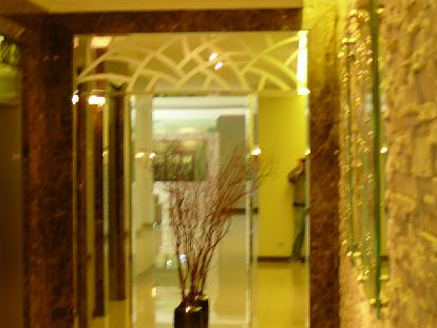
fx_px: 1074
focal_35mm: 85
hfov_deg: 23.0
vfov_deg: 17.4
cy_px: 192
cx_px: 177
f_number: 4
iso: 100
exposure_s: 1/2.5
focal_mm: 8.5
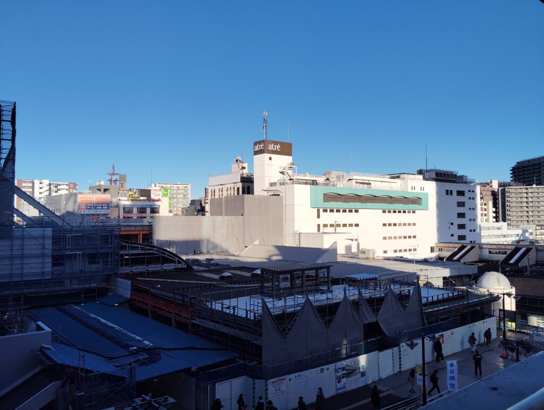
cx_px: 272
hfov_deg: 63.4
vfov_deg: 49.9
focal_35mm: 28
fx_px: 441
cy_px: 205
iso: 50
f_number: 1.8
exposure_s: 1/823
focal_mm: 4.22
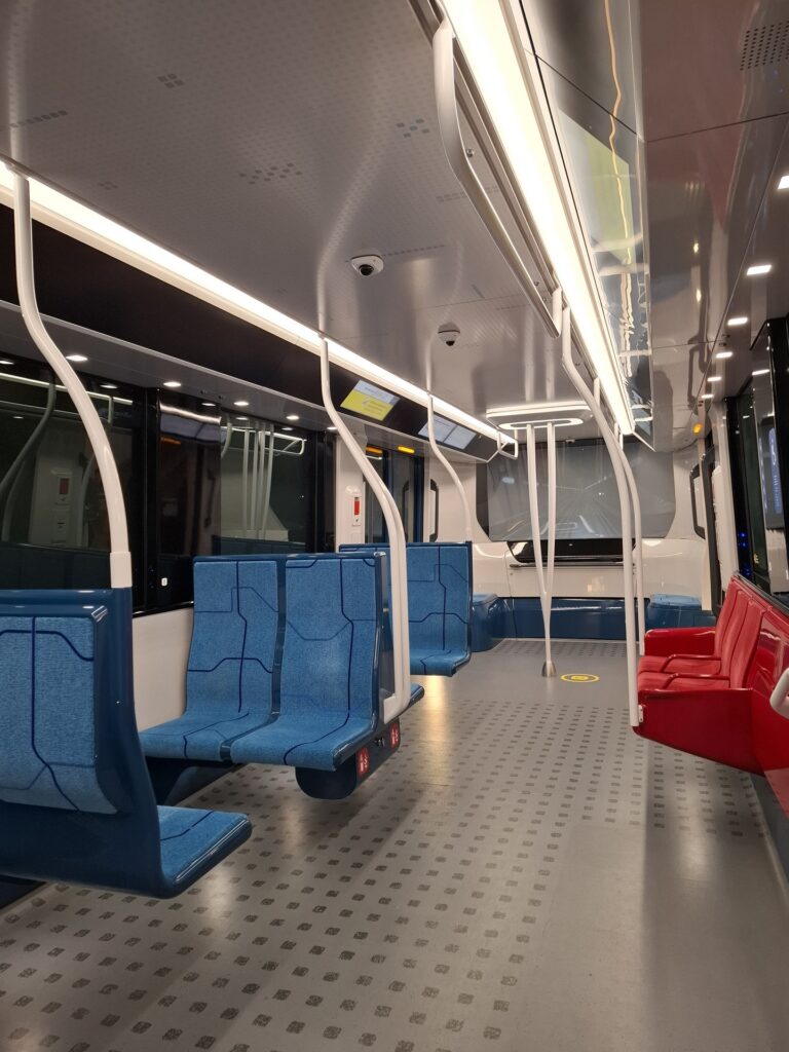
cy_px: 526
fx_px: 699
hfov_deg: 58.9
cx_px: 394
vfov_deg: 73.9
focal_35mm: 23
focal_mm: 5.54
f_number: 1.8
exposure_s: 1/50
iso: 160
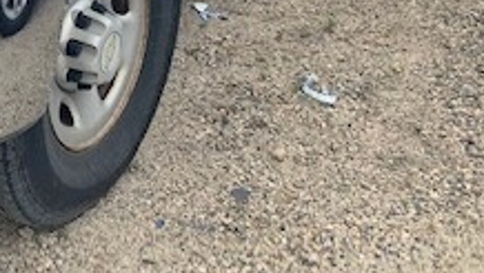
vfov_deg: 13.2
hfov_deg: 23.2
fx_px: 1066
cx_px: -111
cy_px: -211
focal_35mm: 83
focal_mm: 4.25
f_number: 1.8
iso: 25
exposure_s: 1/696
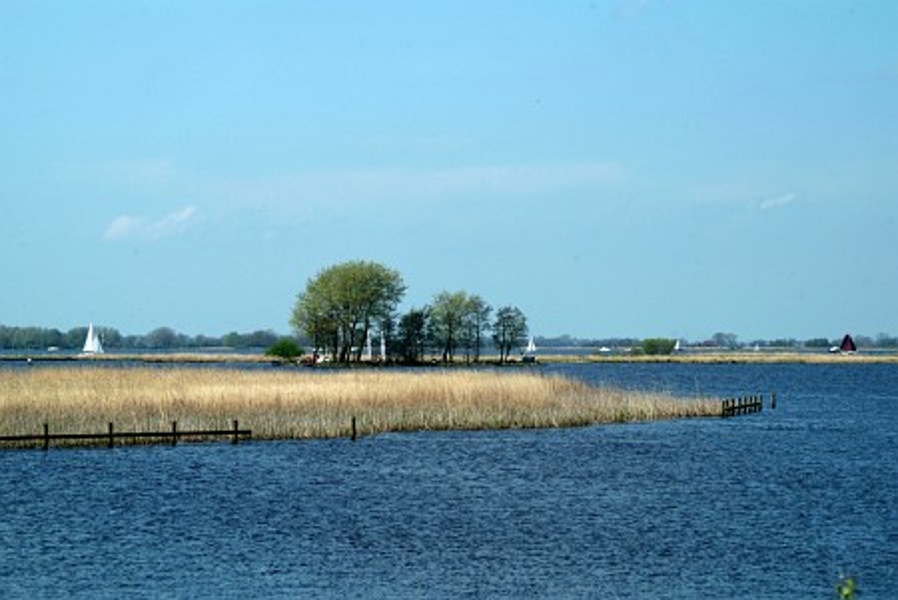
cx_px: 449
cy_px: 300
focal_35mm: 143
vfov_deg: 9.6
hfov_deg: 14.3
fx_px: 3570
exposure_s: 1/1500
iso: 200
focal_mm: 95
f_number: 5.6
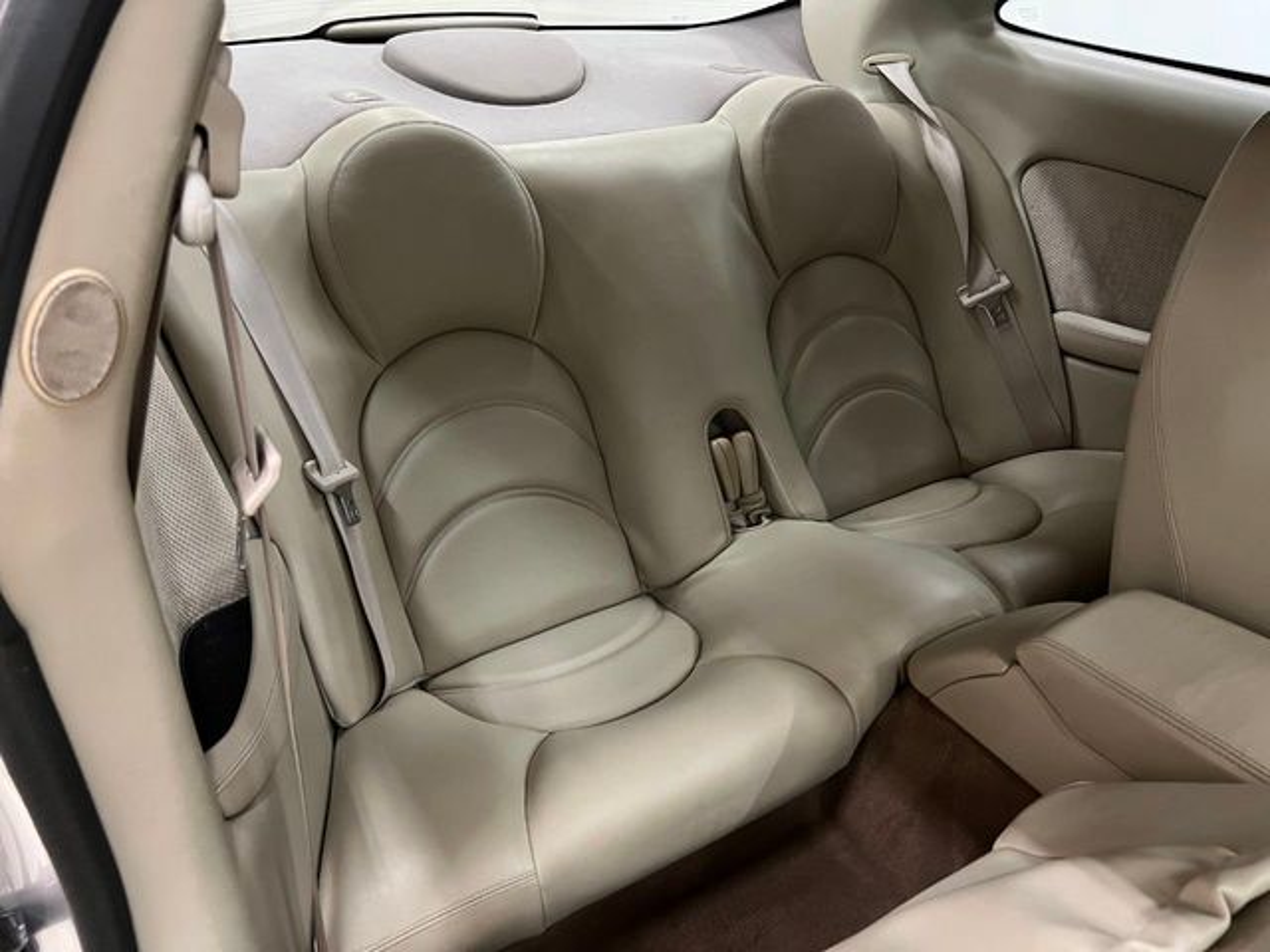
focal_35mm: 26
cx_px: 635
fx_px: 954
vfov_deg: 53.1
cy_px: 476
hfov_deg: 67.3
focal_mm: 5.7
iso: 640
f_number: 1.5
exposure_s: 1/40
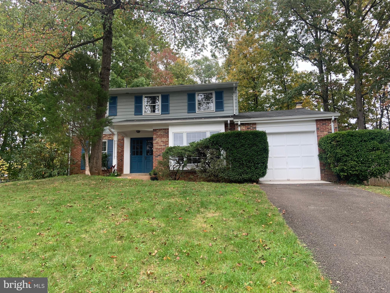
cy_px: 146
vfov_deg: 53.1
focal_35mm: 26
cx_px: 195
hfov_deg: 67.3
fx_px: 293
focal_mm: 4.25
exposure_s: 1/165
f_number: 1.8
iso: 25
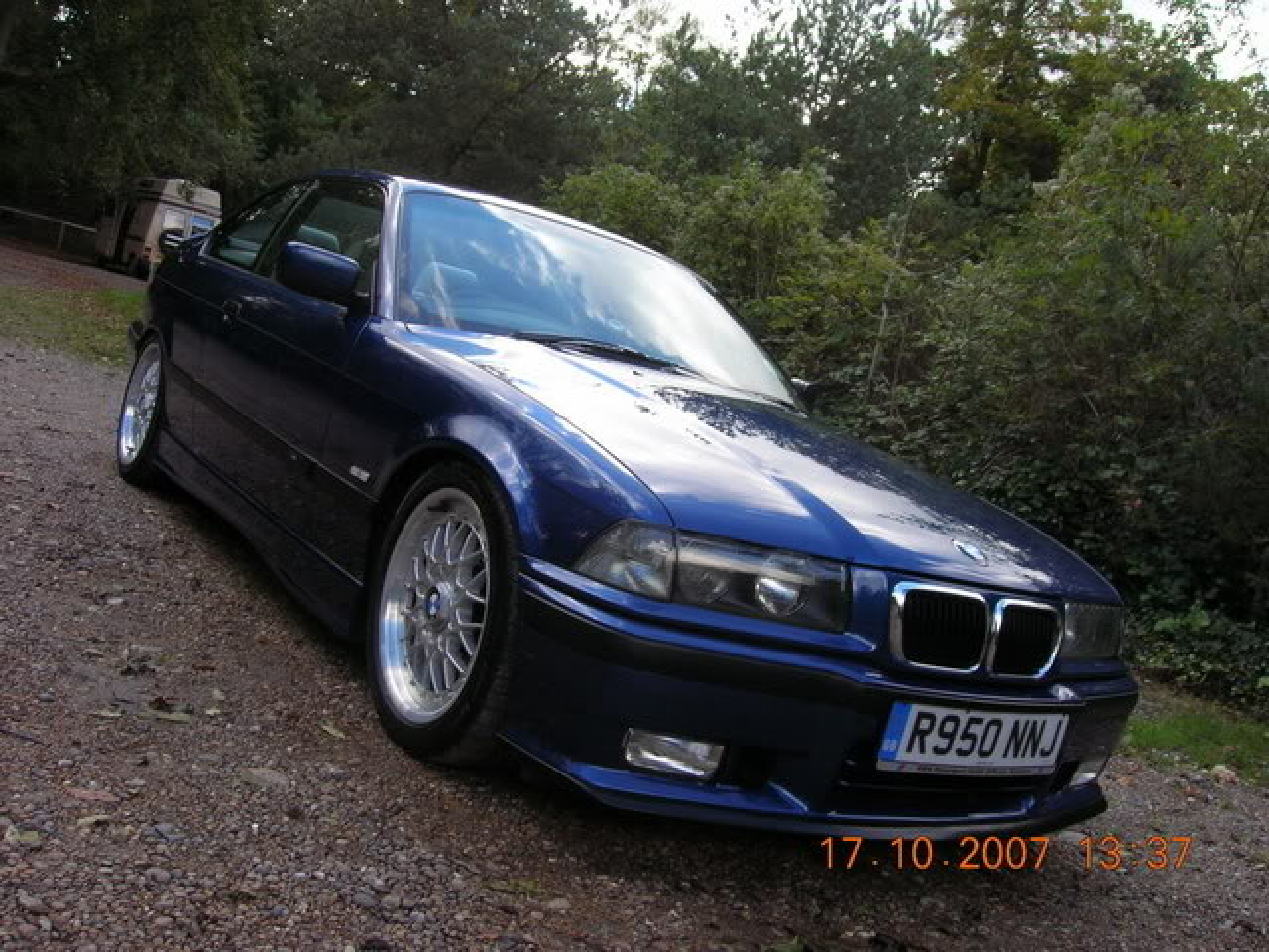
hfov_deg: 54.0
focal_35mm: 34
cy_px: 476
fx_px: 1246
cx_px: 634
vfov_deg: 41.8
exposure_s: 1/58.6
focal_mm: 5.7
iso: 50
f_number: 4.9
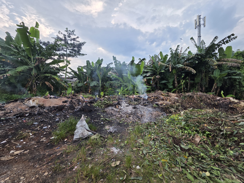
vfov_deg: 89.9
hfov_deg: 106.2
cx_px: 122
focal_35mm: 13
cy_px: 92
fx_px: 92
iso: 40
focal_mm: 2.2
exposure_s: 1/368
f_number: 1.9
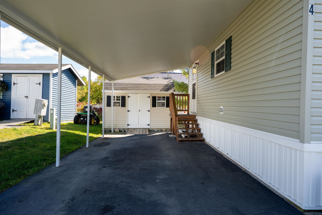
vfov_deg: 60.2
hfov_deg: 82.0
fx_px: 185
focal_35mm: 21
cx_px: 161
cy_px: 108
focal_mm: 20.7
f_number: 5
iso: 100
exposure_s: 1/100
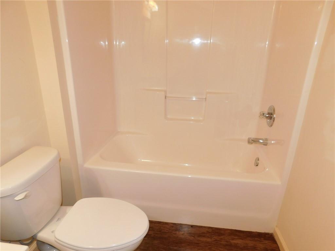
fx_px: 223
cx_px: 168
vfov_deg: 58.9
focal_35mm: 23
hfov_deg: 73.9
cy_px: 126
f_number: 3
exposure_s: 1/30
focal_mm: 4
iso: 200
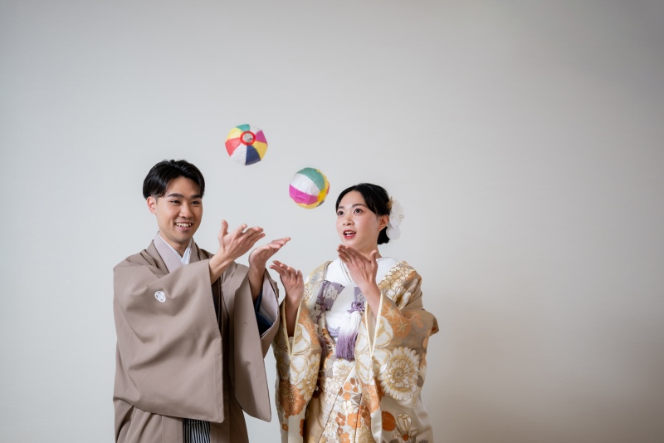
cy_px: 222
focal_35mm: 85
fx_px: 1567
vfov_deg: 16.1
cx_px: 332
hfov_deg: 23.9
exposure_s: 1/80
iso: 200
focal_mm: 85
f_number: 1.8
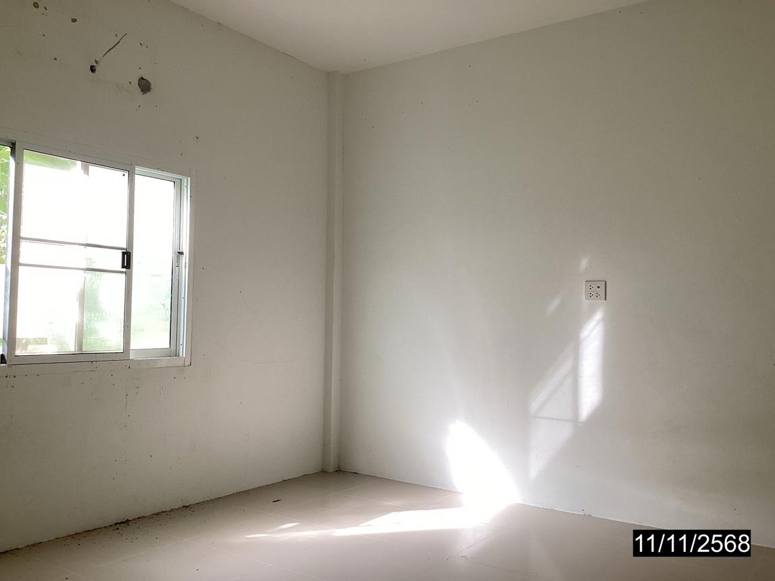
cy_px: 290
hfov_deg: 58.4
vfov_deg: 45.4
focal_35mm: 31
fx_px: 694
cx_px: 388
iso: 64
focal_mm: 3.3
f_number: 2.4
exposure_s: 1/60
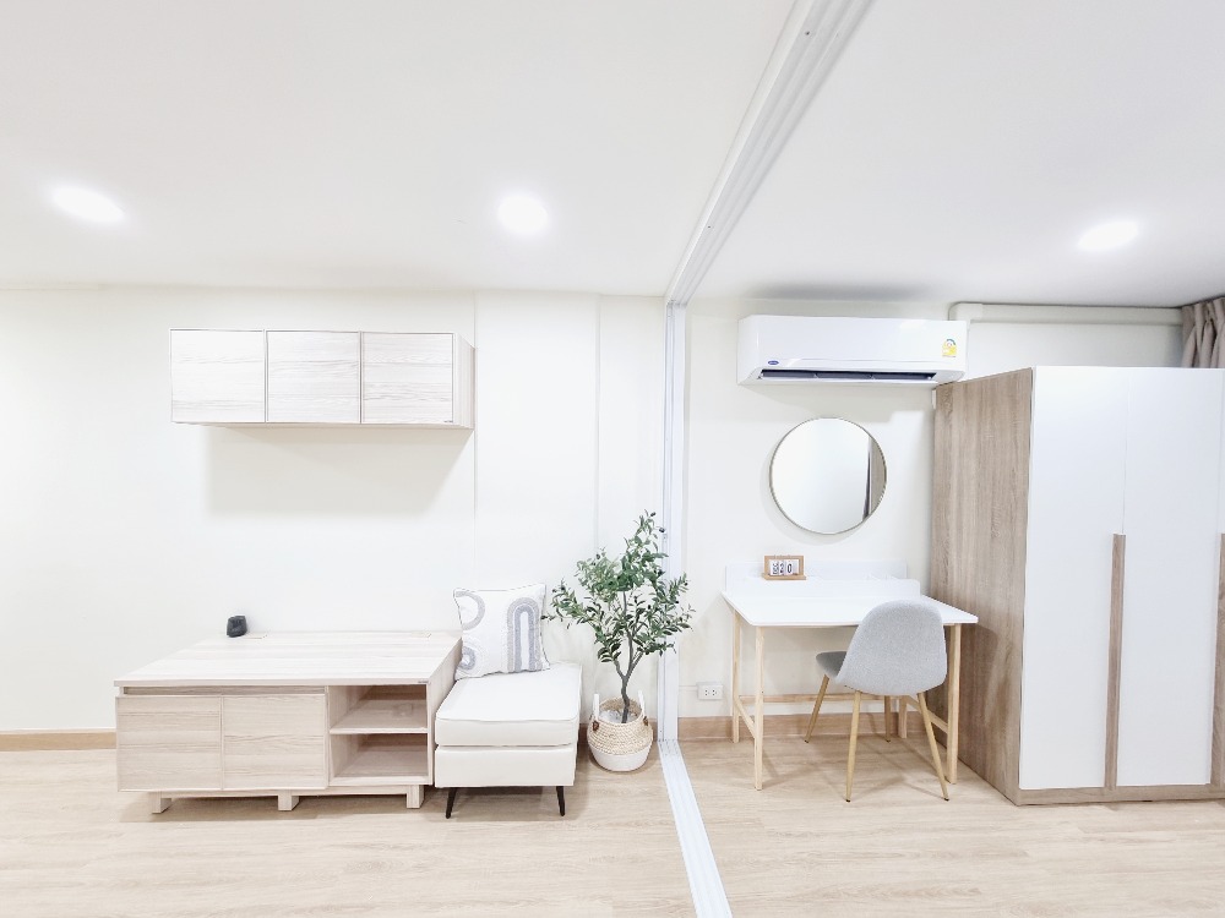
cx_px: 612
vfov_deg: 89.9
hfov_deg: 106.2
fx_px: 460
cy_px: 459
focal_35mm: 13
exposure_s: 1/50
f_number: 2.2
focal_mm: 2.2
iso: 160
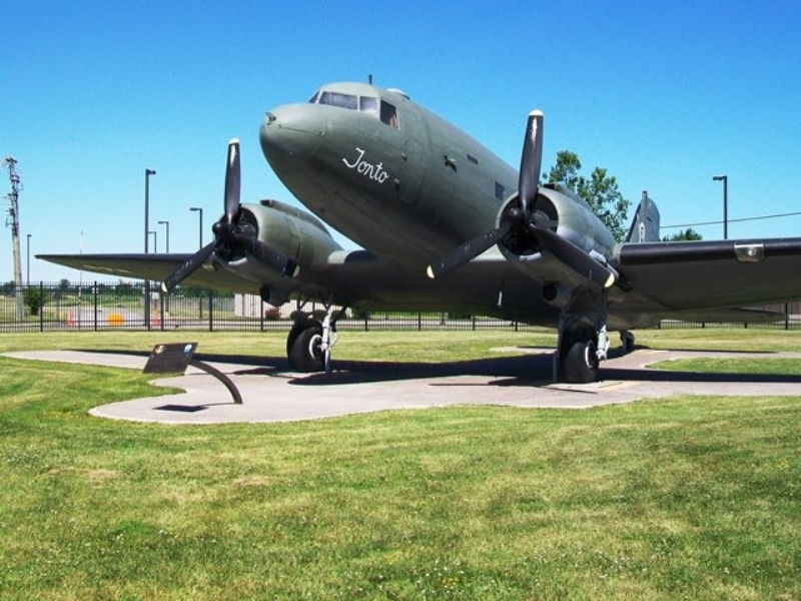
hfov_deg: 42.1
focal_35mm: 45
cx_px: 400
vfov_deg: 32.2
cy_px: 300
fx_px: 1041
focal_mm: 7.6
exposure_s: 1/320
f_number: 5.3
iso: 64
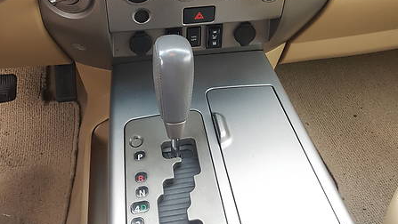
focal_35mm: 38
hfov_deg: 52.8
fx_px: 401
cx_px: 199
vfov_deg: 28.3
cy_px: -24
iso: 160
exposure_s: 1/30
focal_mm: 4.2
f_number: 1.7
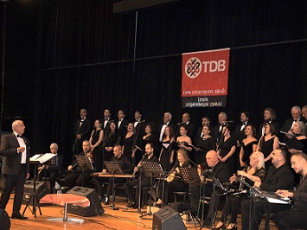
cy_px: 134
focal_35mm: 53
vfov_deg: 27.5
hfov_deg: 36.2
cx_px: 141
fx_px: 470
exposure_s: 1/60
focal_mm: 26
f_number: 3.8
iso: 100
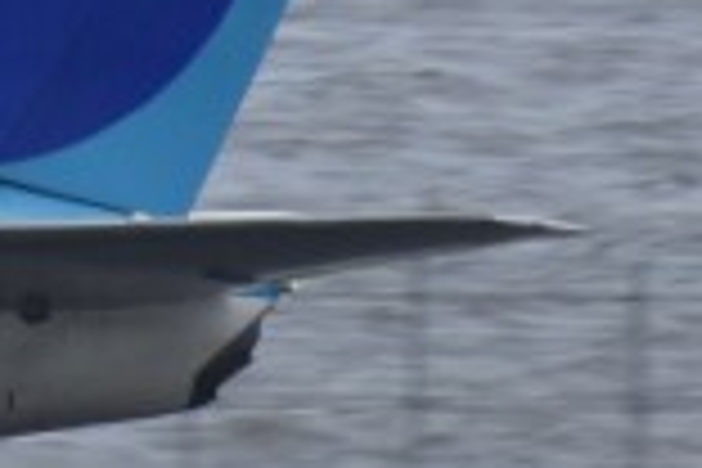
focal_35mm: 3460
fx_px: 67465
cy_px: -158
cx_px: -1845
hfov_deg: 0.6
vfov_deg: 0.4
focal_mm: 300
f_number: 11
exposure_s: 1/500
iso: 250
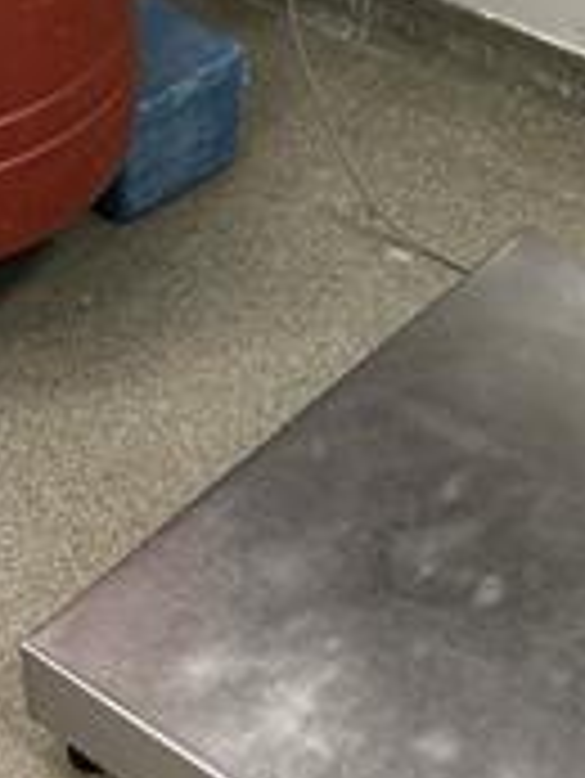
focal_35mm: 100
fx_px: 2251
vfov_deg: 18.1
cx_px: 567
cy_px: -286
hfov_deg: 14.6
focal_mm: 5.7
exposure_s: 1/60
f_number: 1.5
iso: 80
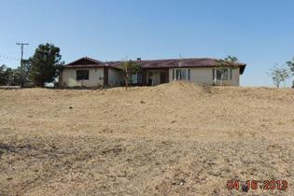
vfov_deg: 41.1
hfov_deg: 58.7
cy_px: 91
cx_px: 147
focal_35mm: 32
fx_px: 261
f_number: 3.4
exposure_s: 1/1250
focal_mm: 4.9
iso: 100
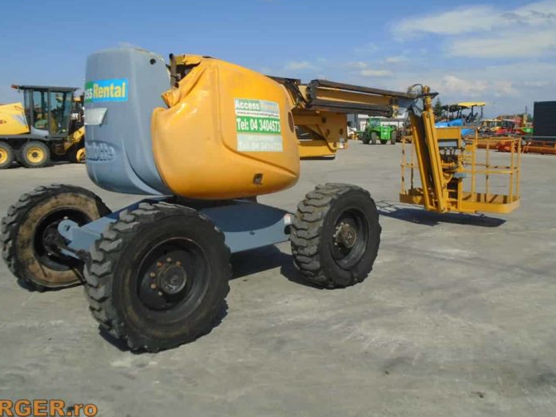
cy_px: 175
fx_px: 498
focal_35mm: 31
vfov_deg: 45.3
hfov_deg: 58.3
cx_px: 287
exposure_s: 1/320
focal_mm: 4.6
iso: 100
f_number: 8
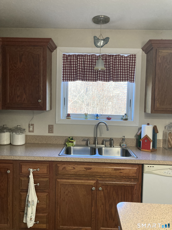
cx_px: 86
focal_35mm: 28
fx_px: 186
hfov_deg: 49.7
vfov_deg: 63.4
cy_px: 115
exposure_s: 1/60
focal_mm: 3.99
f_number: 1.8
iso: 250
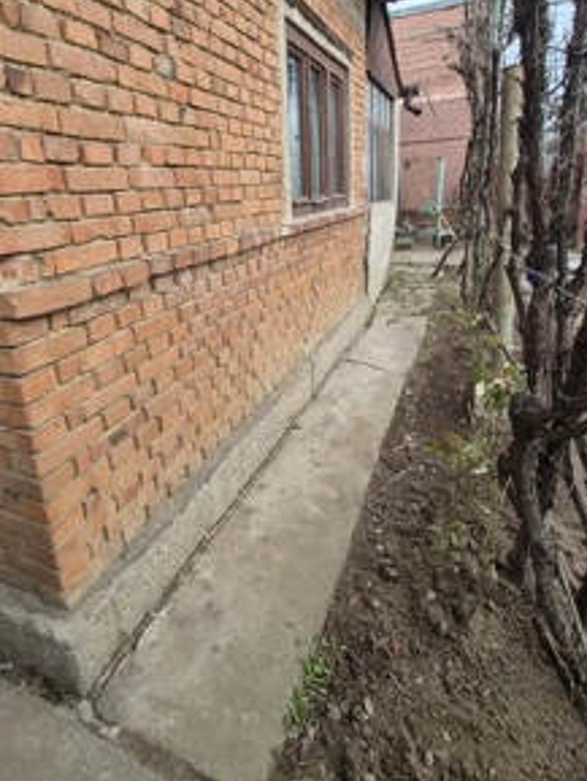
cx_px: 254
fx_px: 407
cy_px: 308
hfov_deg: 71.3
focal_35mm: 18
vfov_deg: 86.5
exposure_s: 1/625
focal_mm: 2.2
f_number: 2.2
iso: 50
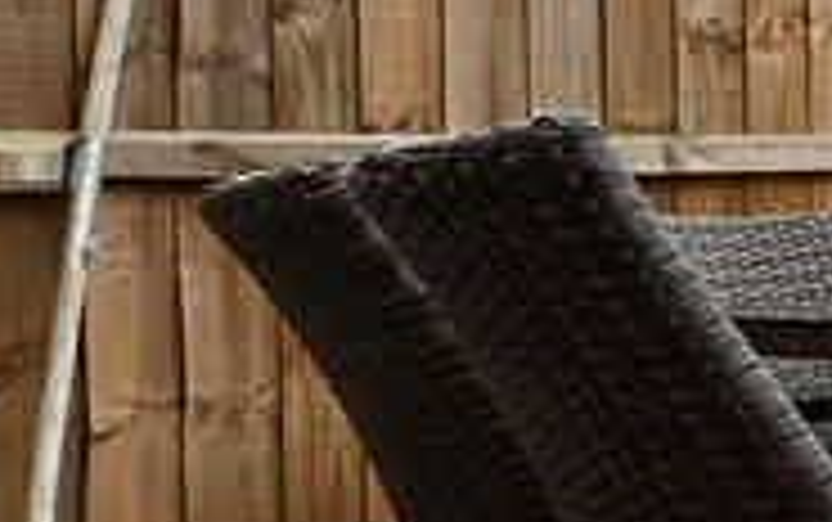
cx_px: 2217
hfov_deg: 13.3
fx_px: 1861
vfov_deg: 16.0
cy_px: 270
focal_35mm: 82
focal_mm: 2.22
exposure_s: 1/1435
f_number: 2.2
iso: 50
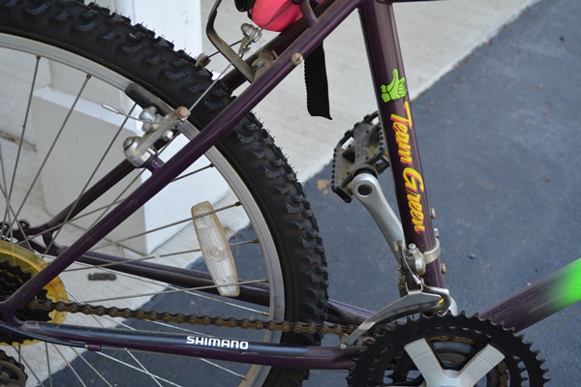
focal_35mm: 57
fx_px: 920
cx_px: 290
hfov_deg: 35.1
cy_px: 194
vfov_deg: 23.8
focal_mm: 38
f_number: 5.6
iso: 400
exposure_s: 1/125
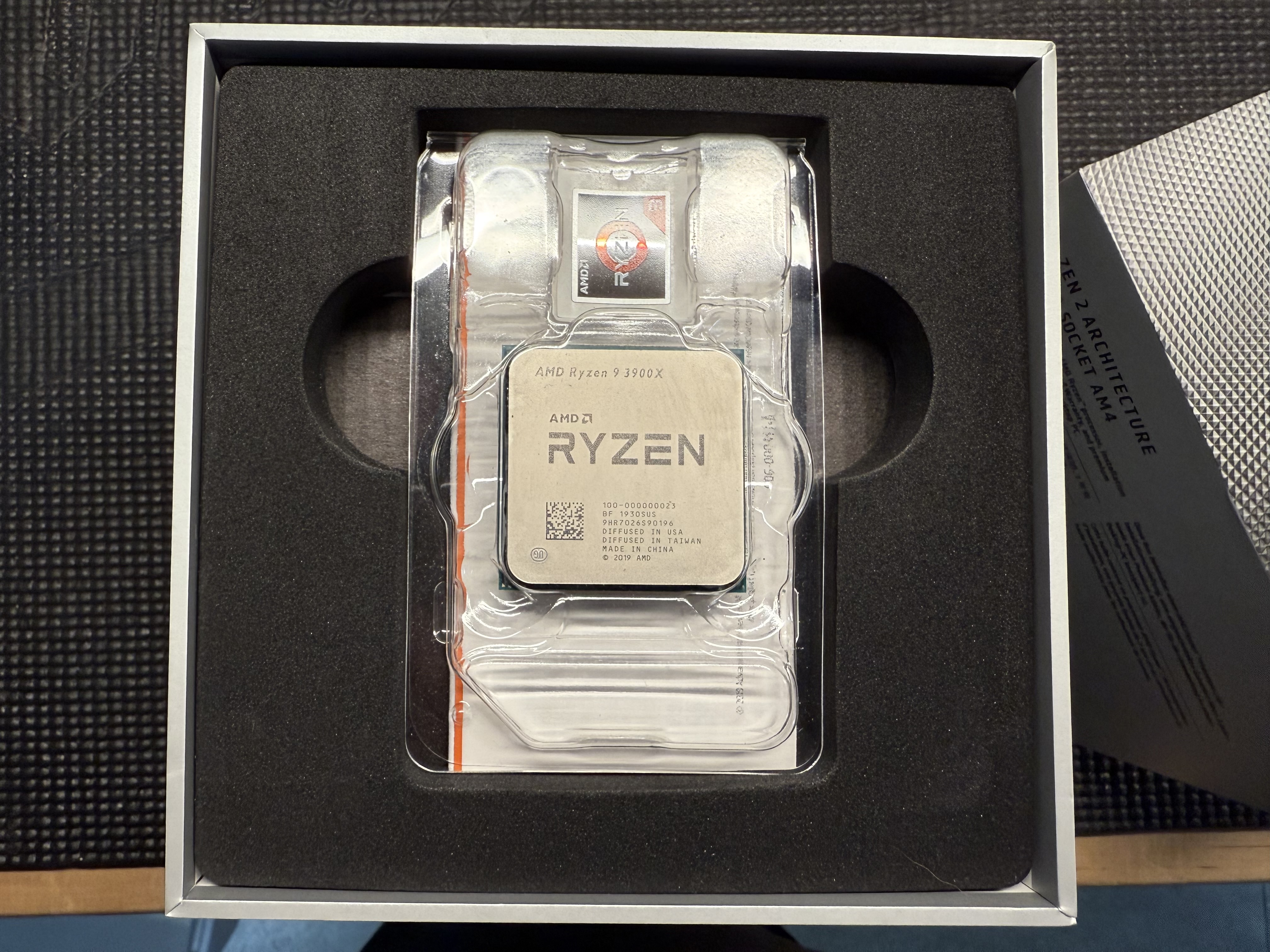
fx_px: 881
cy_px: 476
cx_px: 635
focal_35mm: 24
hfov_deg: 71.6
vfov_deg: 56.8
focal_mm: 2.22
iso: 160
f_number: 2.2
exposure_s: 1/120
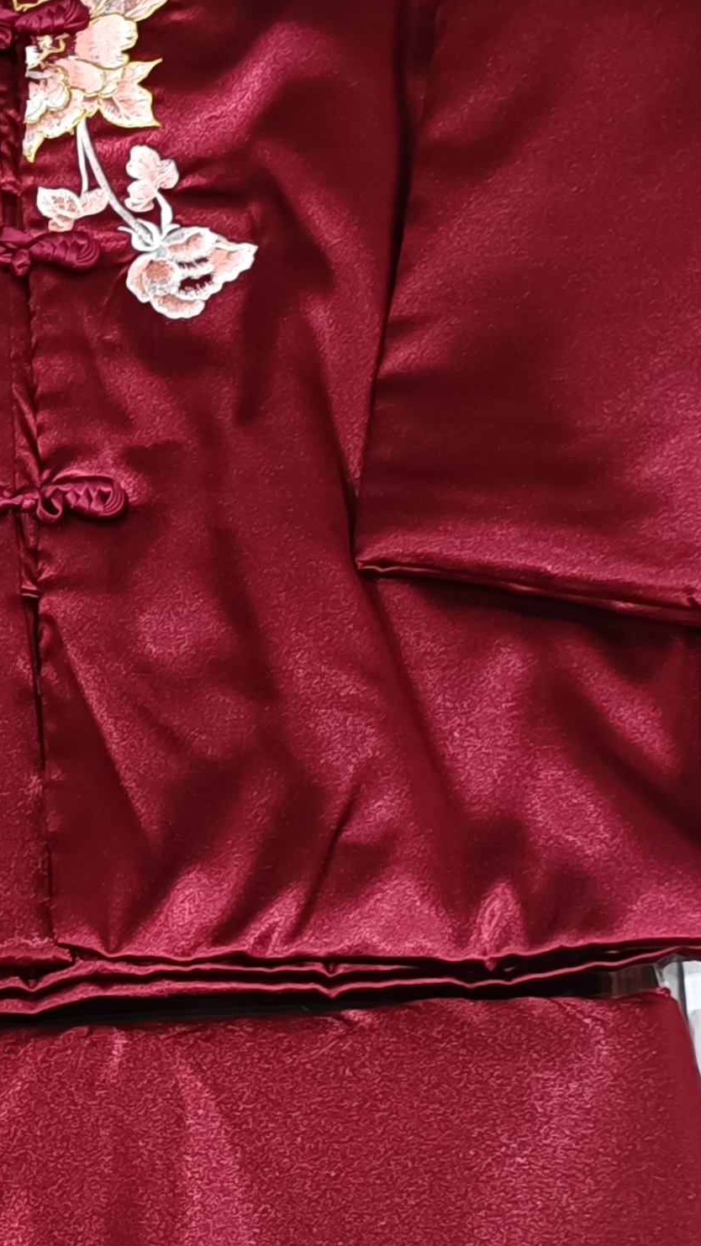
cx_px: -306
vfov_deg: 26.5
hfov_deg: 14.2
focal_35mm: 80
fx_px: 2644
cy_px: 712
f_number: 1.9
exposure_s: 1/50
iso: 168
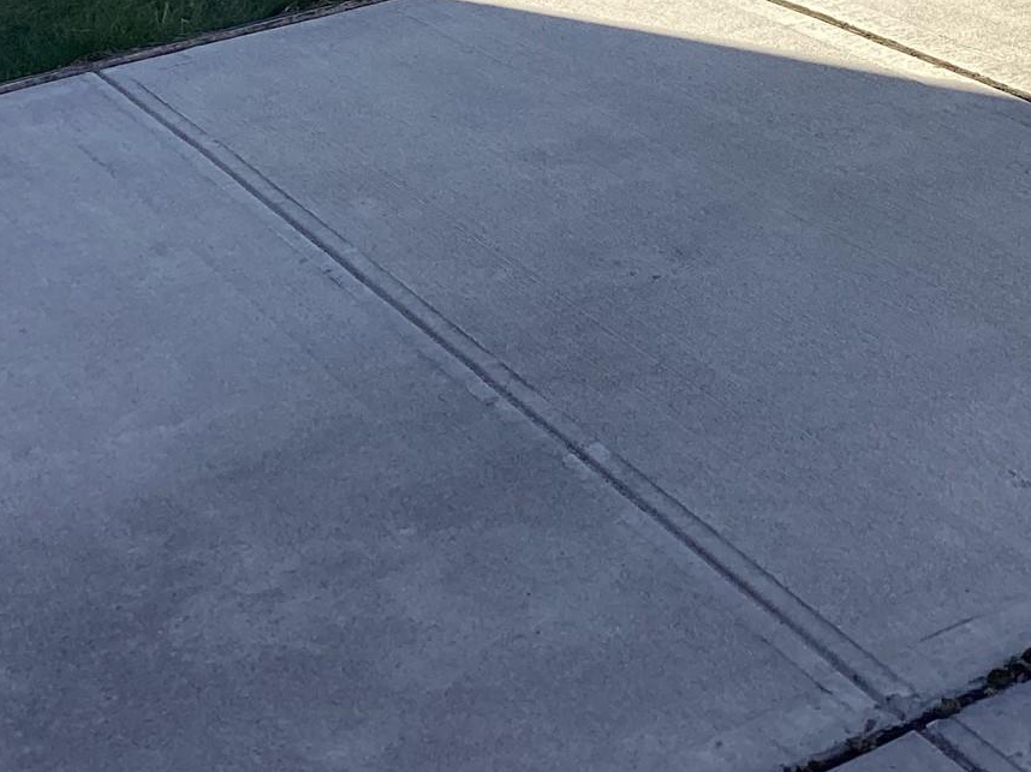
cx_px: 609
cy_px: -137
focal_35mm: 74
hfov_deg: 26.3
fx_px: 2203
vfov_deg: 18.9
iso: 25
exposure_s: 1/831
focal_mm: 3.3
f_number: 2.4
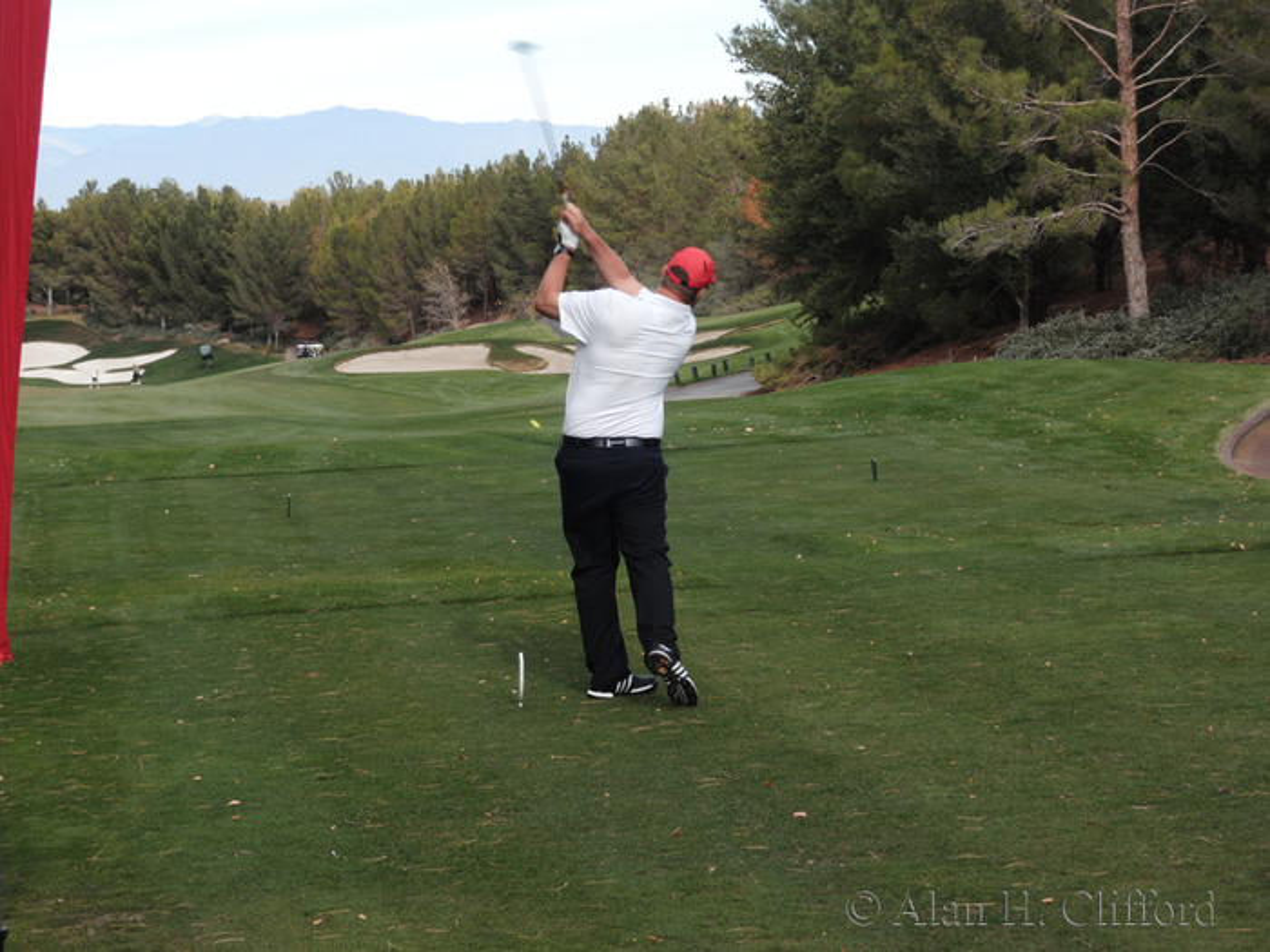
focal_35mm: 105
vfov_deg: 14.1
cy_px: 476
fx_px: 3852
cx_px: 635
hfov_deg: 18.7
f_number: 7.3
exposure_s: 1/125
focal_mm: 22.4
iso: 100
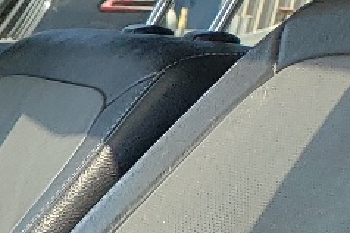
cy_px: 674
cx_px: -771
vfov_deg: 6.8
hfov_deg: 8.8
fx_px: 1767
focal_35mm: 182
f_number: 1.5
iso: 50
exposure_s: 1/294
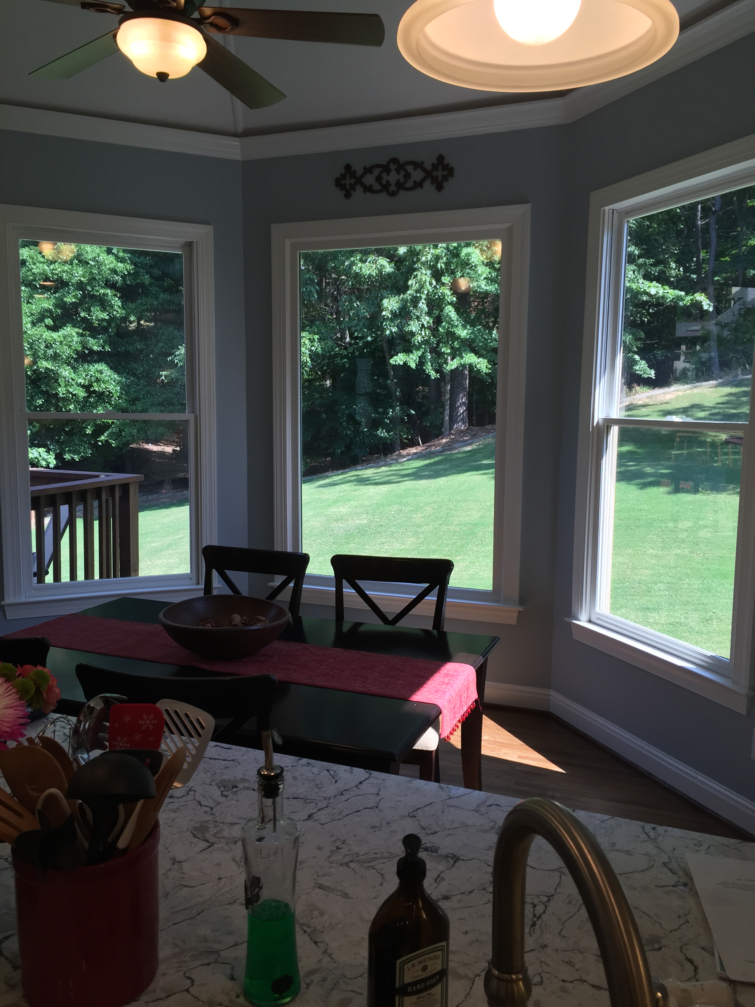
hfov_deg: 48.2
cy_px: 504
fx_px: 843
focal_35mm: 29
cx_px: 378
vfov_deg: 61.7
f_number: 2.2
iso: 50
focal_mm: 4.15
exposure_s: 1/120
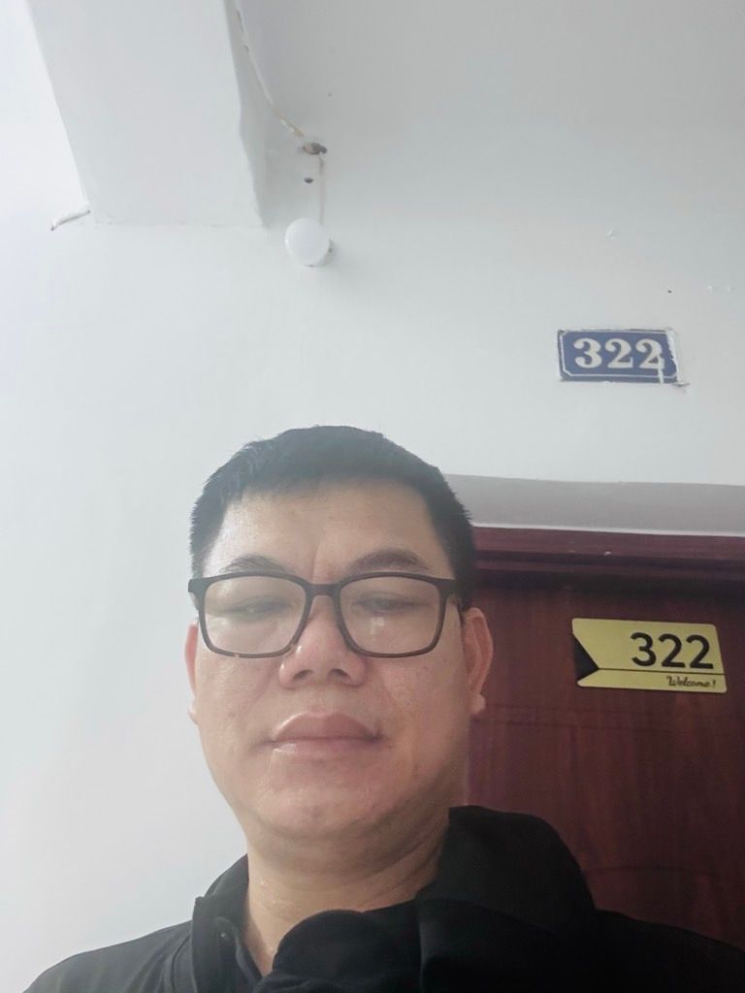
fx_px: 861
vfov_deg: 60.0
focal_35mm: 30
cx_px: 372
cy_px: 496
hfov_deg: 46.8
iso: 320
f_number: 1.9
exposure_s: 1/25
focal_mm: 2.69
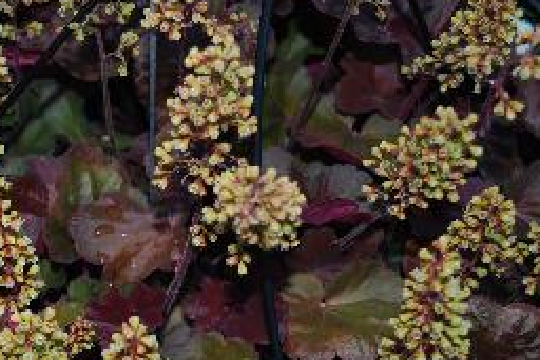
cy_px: 229
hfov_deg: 32.4
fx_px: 915
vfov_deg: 22.2
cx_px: 156
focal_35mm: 61
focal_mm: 26
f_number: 4.5
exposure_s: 1/125
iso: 100
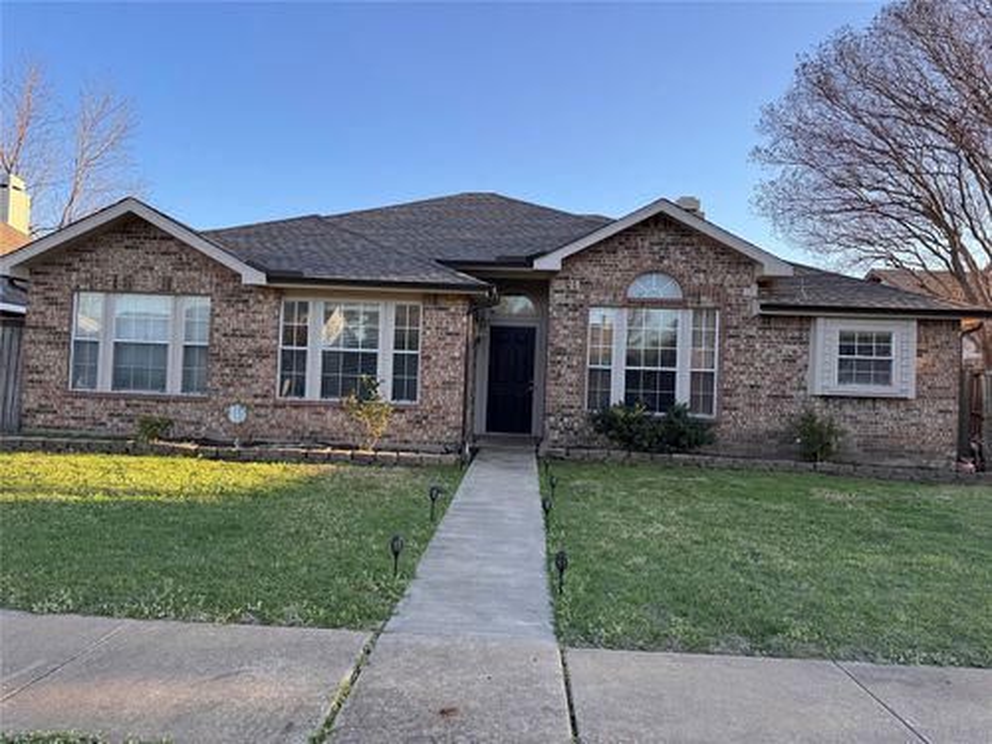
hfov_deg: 71.6
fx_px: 688
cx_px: 496
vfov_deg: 56.8
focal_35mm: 24
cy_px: 372
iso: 80
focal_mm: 6.76
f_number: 1.78
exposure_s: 1/952
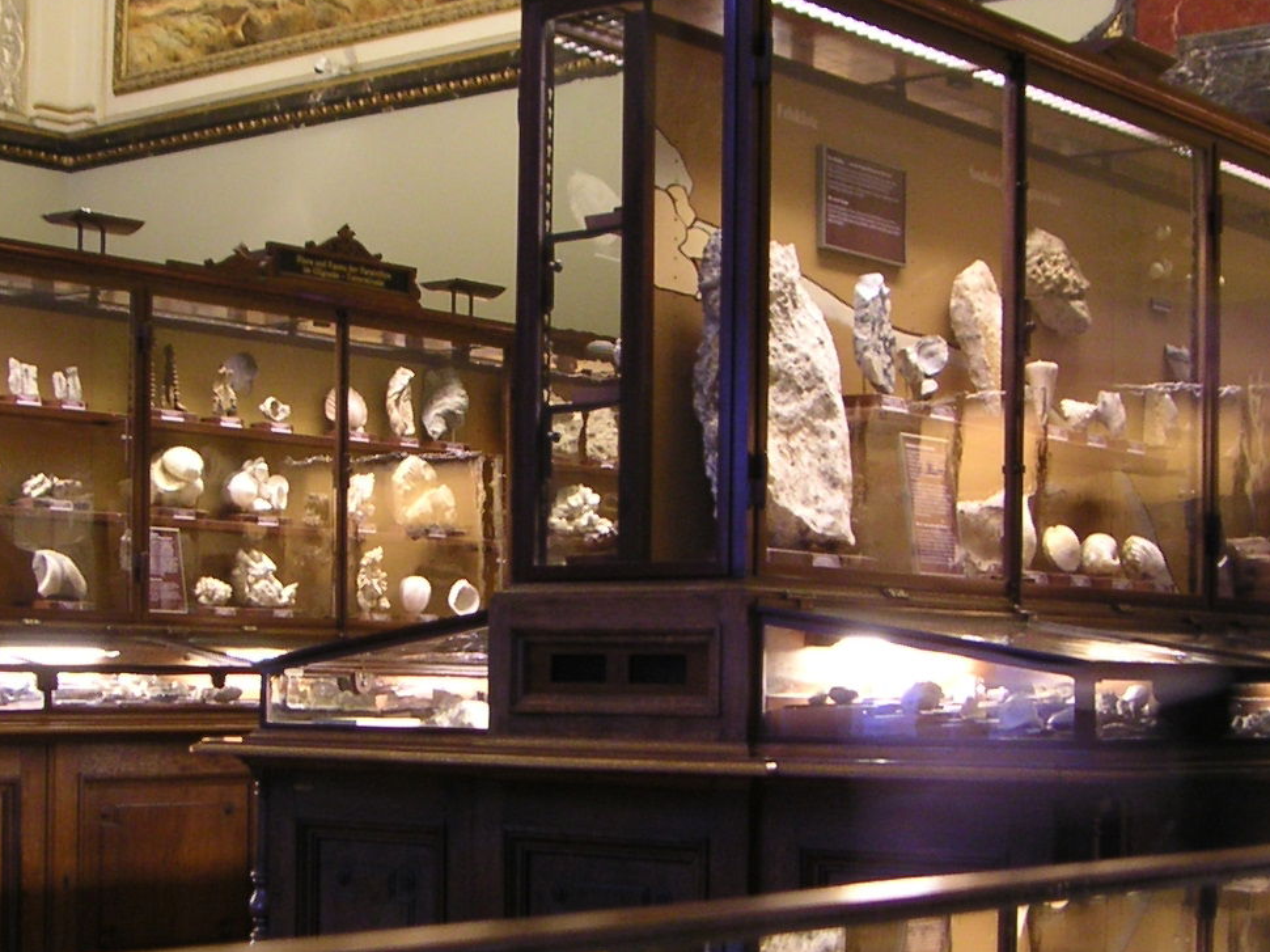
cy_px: 557
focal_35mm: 66
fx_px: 2421
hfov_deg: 29.4
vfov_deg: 22.2
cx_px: 534
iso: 100
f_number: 2.9
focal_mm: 5.3
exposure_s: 1/1.6
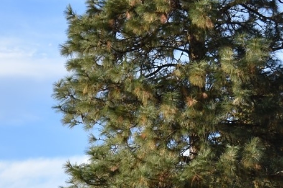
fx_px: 1539
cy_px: 328
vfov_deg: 6.8
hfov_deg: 10.3
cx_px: -94
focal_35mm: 196
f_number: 8
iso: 100
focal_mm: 35
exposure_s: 1/200
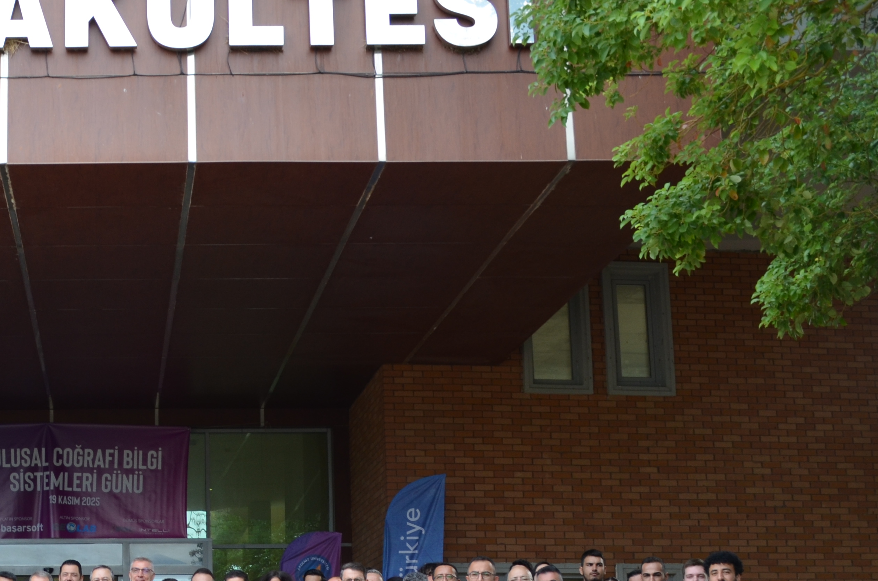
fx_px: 1509
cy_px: 484
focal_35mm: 62
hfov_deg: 30.6
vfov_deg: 21.5
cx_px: 45
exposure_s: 1/125
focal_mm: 20
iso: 220
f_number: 5.6
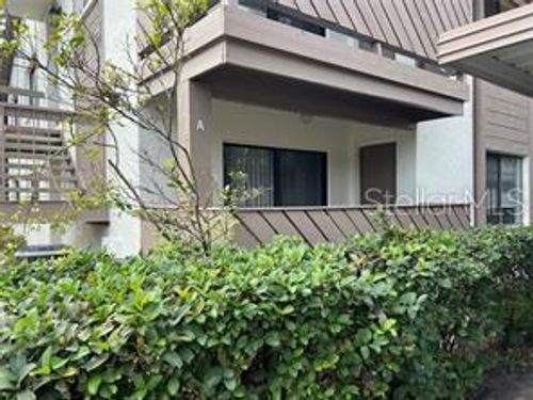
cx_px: 266
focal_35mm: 26
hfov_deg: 67.3
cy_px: 200
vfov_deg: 53.1
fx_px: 400
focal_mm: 5.7
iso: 50
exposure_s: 1/628
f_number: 1.5
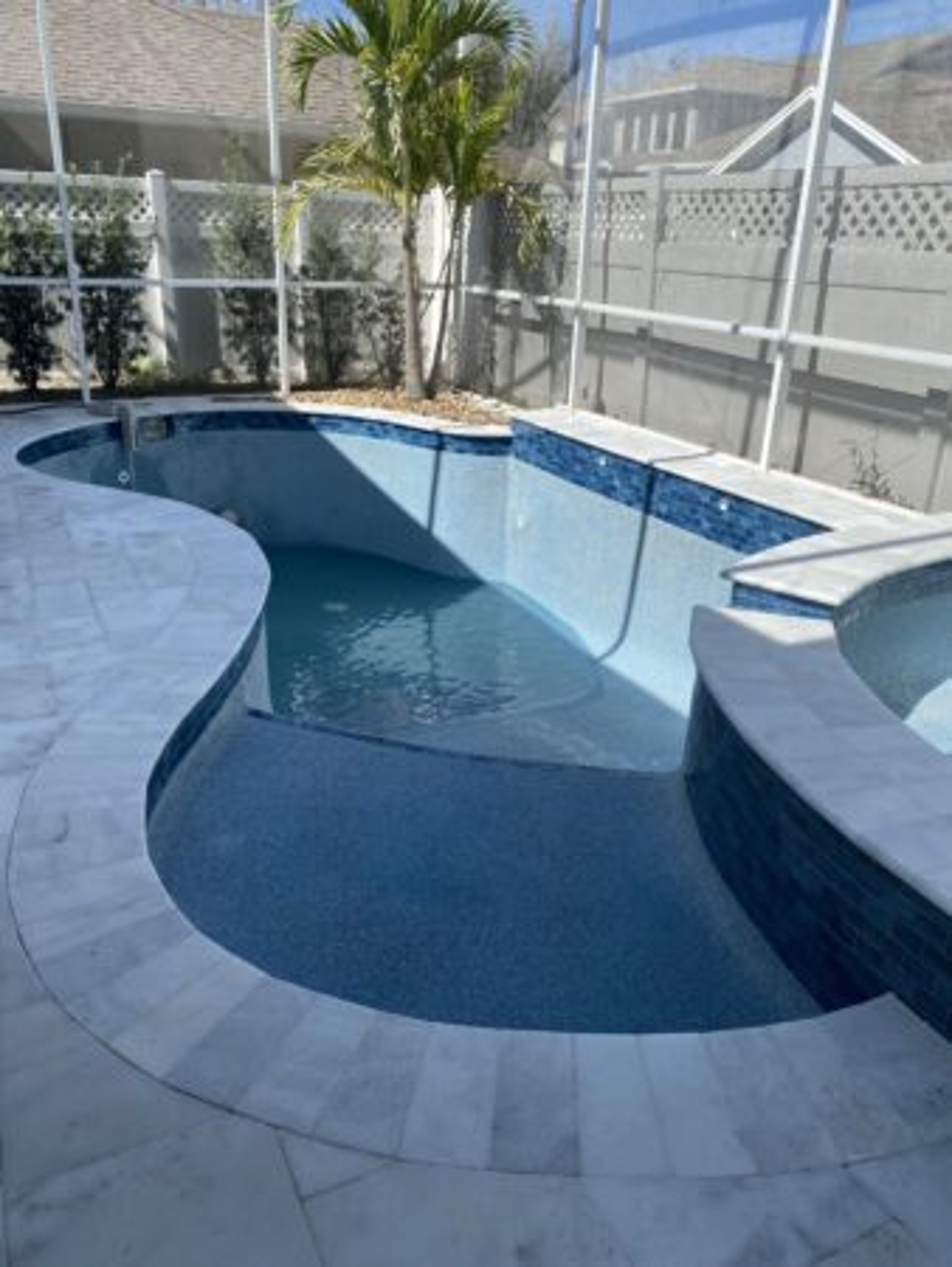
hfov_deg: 53.1
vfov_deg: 67.3
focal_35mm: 26
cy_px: 634
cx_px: 476
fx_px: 952
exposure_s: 1/1727
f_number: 1.8
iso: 32
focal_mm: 4.25
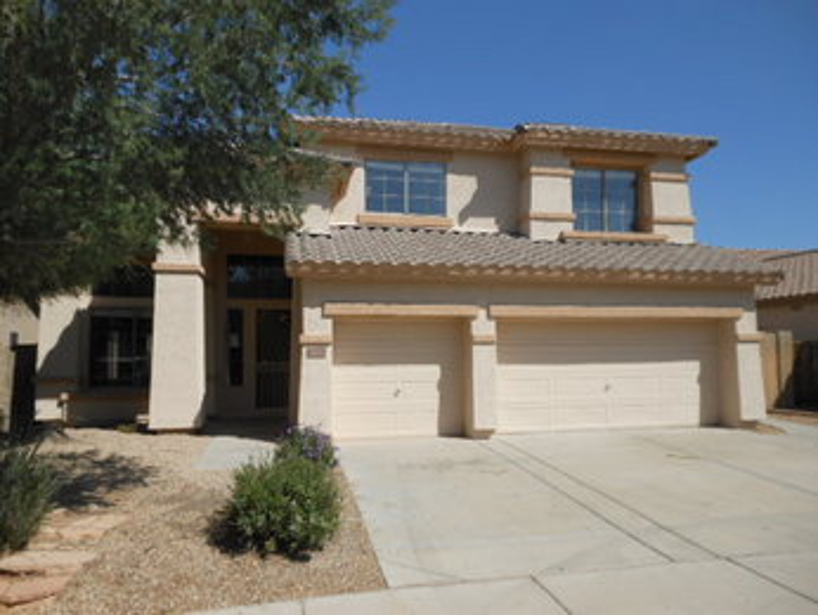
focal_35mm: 25
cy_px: 308
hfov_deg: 69.4
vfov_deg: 54.9
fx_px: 591
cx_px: 409
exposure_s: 1/1500
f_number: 3.2
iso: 80
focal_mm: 4.5
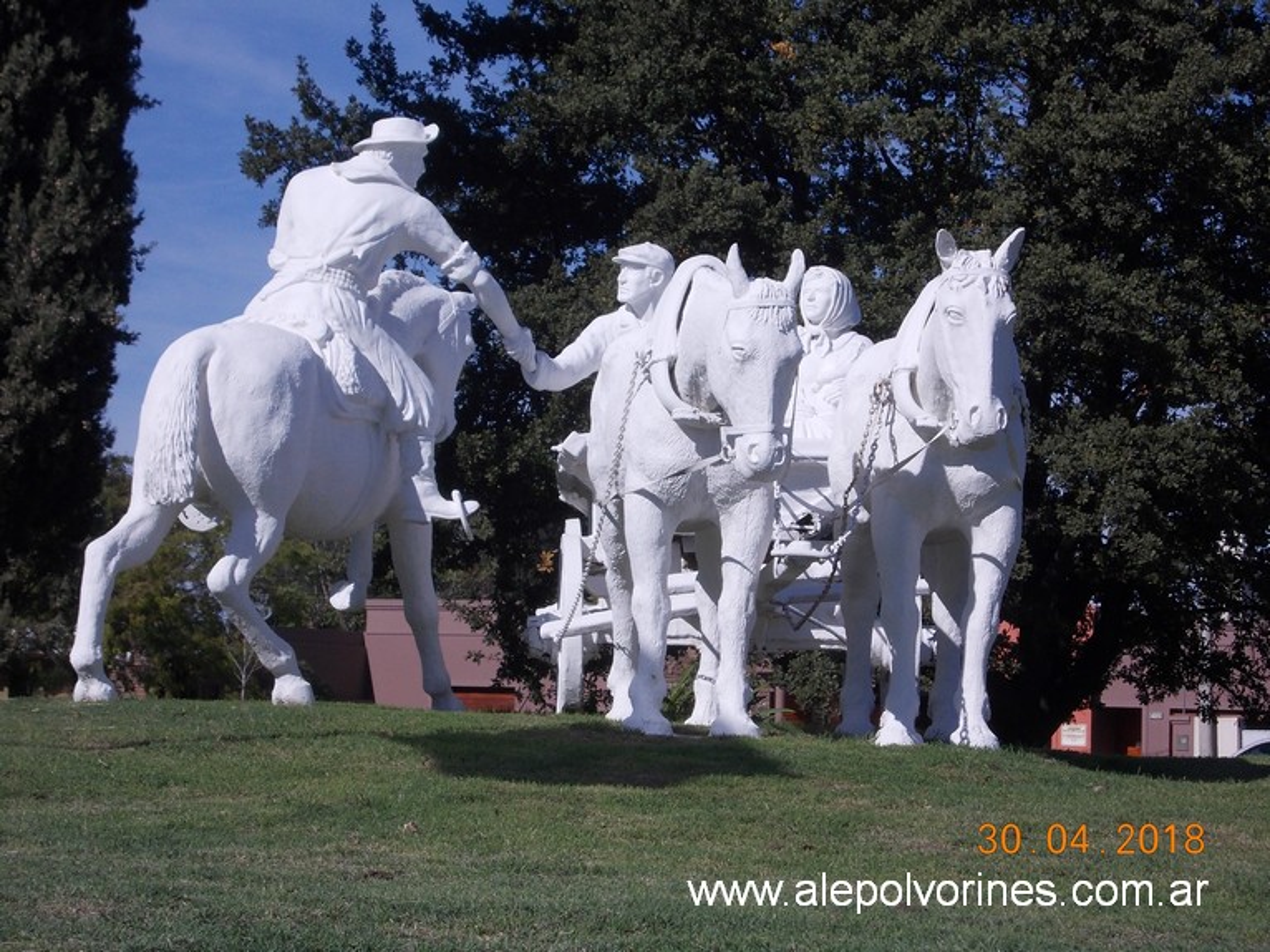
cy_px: 476
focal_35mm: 113
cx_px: 635
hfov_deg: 17.4
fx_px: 4144
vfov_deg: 13.1
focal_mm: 16
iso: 80
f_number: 11.6
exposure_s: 1/200
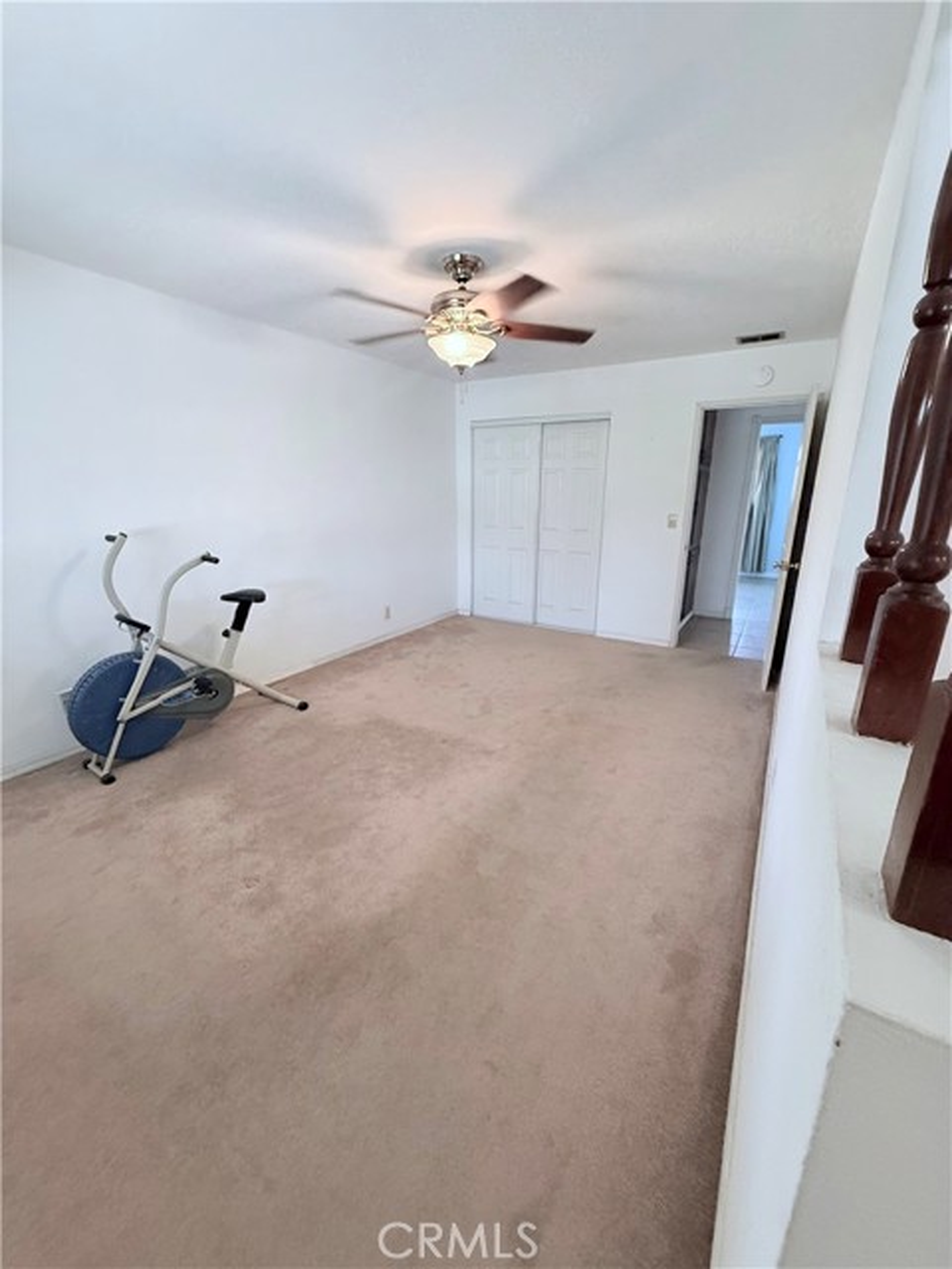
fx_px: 513
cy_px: 634
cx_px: 476
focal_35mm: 14
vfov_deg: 102.1
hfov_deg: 85.7
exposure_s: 1/120
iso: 500
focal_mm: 2.22
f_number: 2.2
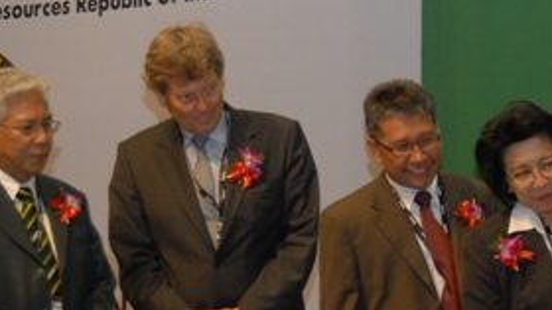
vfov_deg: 7.4
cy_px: 319
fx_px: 2384
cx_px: 441
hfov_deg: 13.1
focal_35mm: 163
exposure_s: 1/30
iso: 640
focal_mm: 50
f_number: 5.6
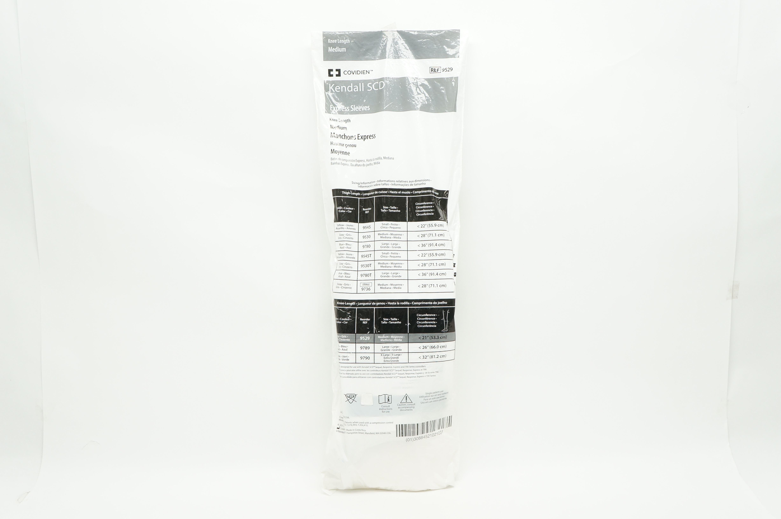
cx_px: 390
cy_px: 260
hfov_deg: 53.2
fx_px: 780
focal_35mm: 36
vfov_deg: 36.8
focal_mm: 24
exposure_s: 1/40
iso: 400
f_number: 6.3
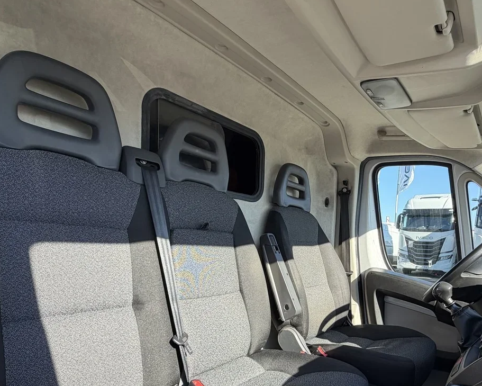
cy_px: 264
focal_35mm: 24
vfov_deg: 57.2
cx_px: 311
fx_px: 342
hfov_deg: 68.8
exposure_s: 1/242
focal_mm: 2.22
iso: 40
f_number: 2.2
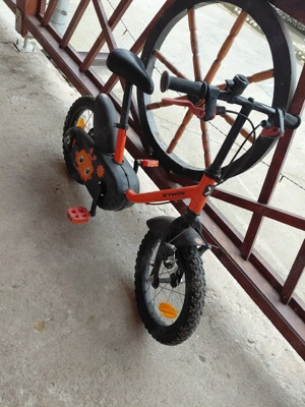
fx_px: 294
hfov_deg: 54.9
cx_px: 152
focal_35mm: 25
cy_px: 204
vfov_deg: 69.4
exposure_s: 1/100
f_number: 1.8
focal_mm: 4.69
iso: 80
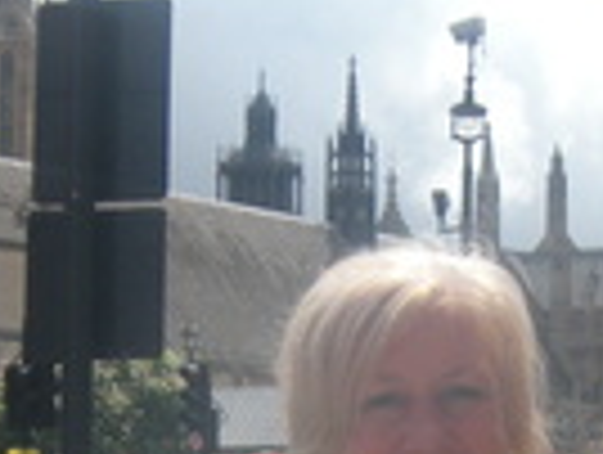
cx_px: 873
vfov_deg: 8.8
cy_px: 521
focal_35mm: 167
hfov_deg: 11.4
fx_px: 2914
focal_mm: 5.9
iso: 64
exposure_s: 1/587
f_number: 3.8
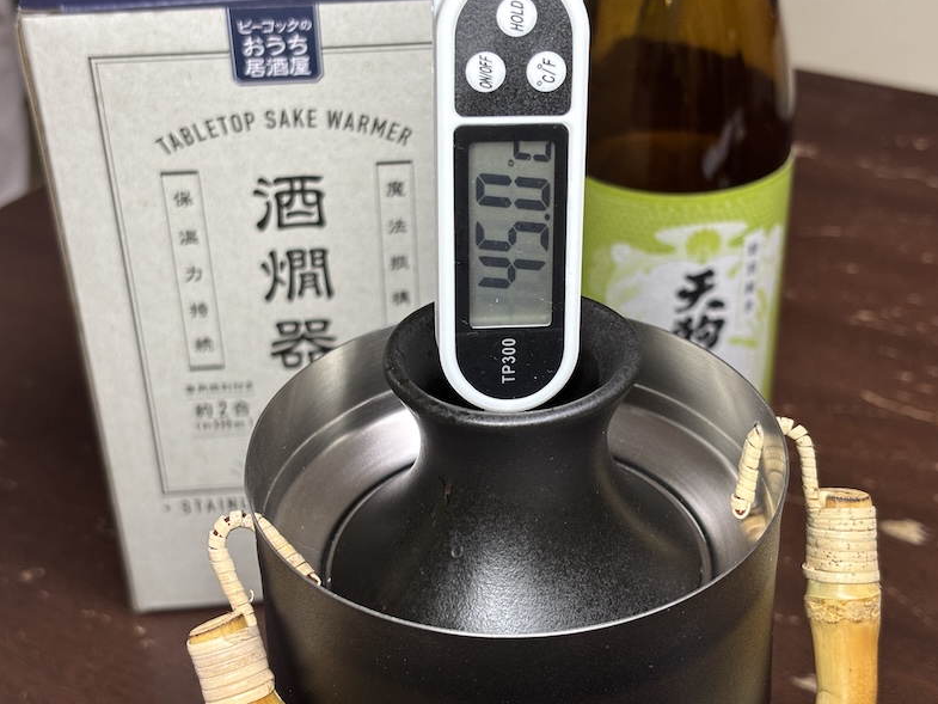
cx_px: 477
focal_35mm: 53
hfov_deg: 36.2
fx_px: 1436
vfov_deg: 27.5
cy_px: 355
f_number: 1.6
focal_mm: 5.96
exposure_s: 1/33
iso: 125
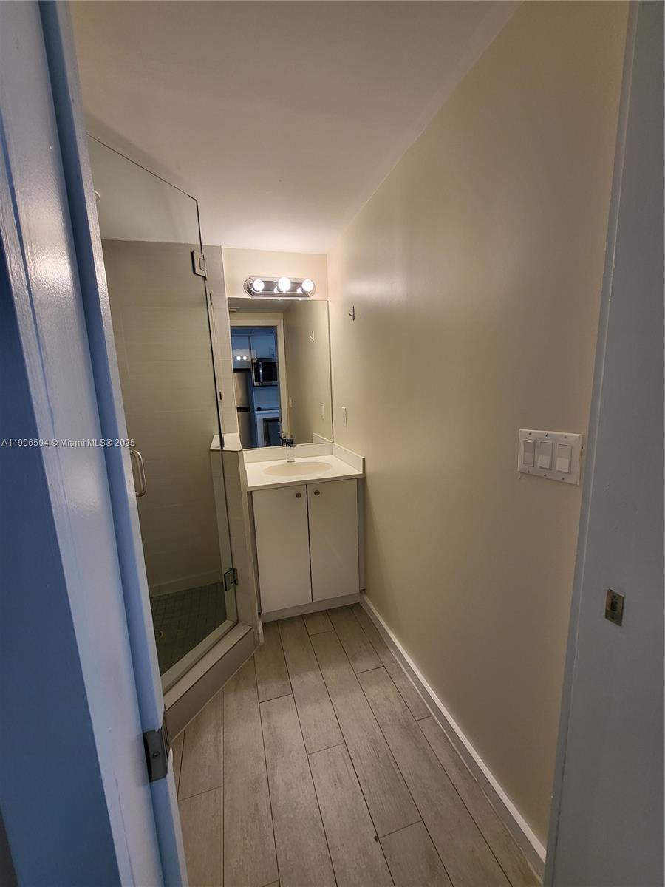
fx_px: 333
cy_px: 444
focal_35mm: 13
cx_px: 332
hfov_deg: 89.9
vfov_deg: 106.2
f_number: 2.2
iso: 50
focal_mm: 1.74
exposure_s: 1/60
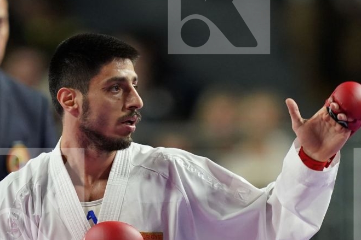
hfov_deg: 1.9
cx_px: 219
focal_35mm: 1093
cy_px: 198
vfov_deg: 1.3
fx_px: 10957
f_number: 2.8
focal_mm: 400
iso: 2500
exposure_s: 1/1000
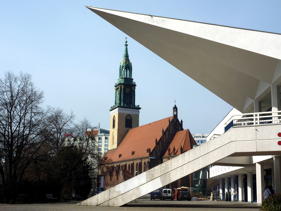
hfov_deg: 36.8
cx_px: 140
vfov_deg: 28.0
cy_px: 106
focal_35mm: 52
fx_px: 422
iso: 80
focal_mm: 8.5
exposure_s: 1/640
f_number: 5.6
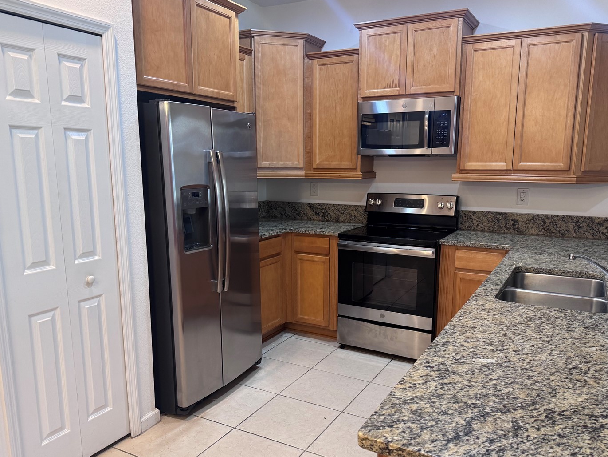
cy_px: 250
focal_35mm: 28
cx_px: 313
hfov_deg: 63.4
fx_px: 492
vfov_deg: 49.7
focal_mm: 6.76
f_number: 1.78
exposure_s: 1/60
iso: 200
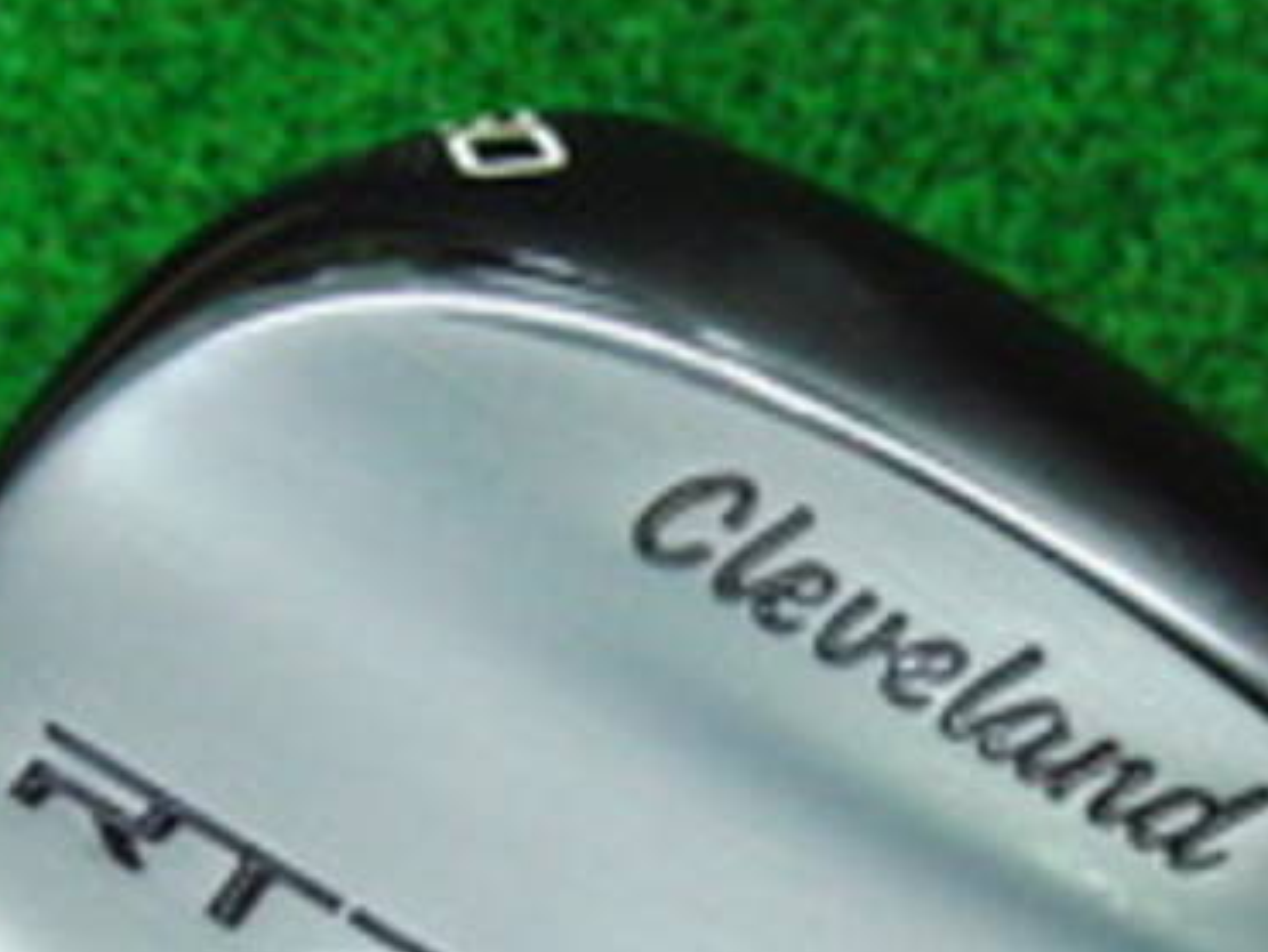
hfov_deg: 30.1
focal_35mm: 64
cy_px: 760
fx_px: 2346
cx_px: 778
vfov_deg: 22.6
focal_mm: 6.42
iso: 3200
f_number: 3.6
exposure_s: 1/320
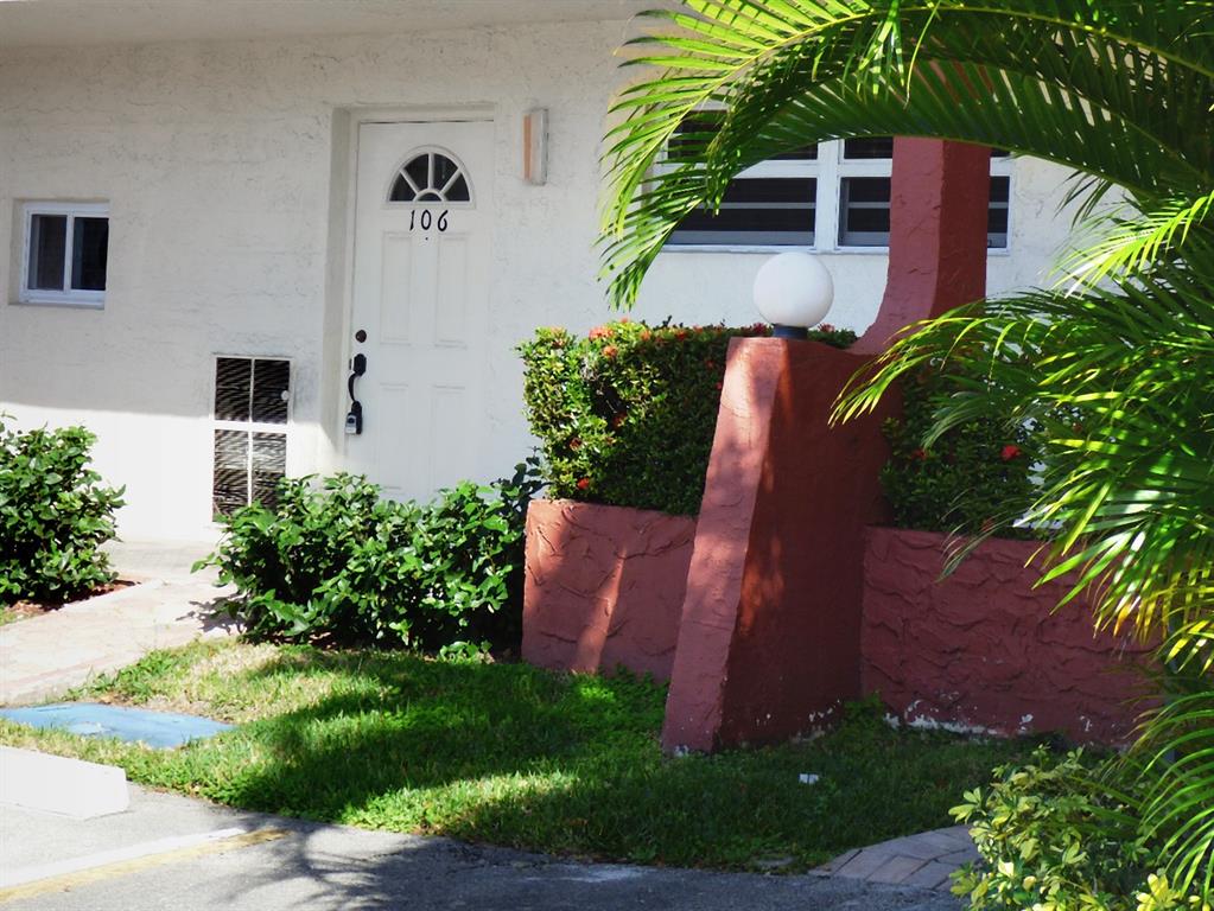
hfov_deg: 28.2
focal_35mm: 69
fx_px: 2421
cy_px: 456
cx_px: 607
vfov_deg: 21.3
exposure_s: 1/320
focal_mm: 11.76
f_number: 4.2
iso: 100
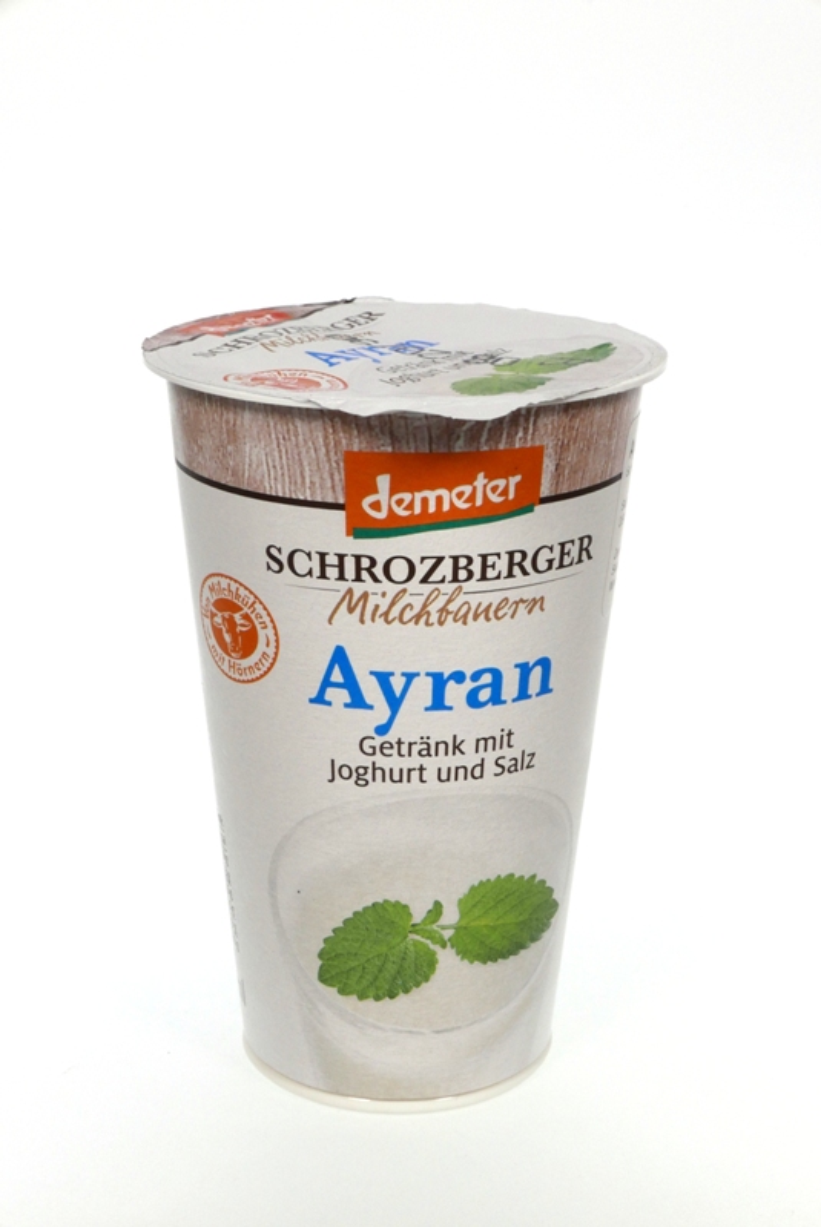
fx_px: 2560
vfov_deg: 27.0
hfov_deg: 18.2
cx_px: 410
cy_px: 614
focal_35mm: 75
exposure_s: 1/60
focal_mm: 34
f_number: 16
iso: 800
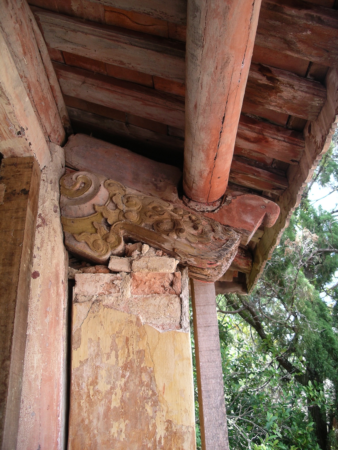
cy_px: 225
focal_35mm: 37
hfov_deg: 38.7
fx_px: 482
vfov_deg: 50.1
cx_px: 169
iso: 64
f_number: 2.8
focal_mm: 7.8
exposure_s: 1/125
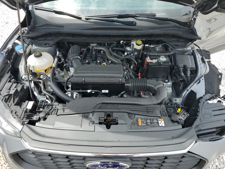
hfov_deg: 67.3
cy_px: 84
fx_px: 169
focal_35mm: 26
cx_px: 112
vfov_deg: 53.1
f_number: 1.5
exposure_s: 1/1250
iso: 50
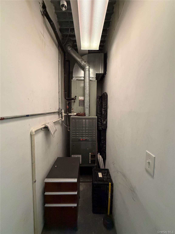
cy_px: 117
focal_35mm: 14
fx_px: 94
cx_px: 88
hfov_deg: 85.7
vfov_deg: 102.1
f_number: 2.2
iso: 1000
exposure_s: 1/60
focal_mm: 2.22
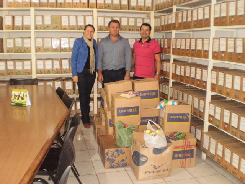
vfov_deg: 39.7
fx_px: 255
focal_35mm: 36
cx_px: 122
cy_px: 92
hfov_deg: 51.4
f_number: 3.1
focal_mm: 6.3
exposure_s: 1/30
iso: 500
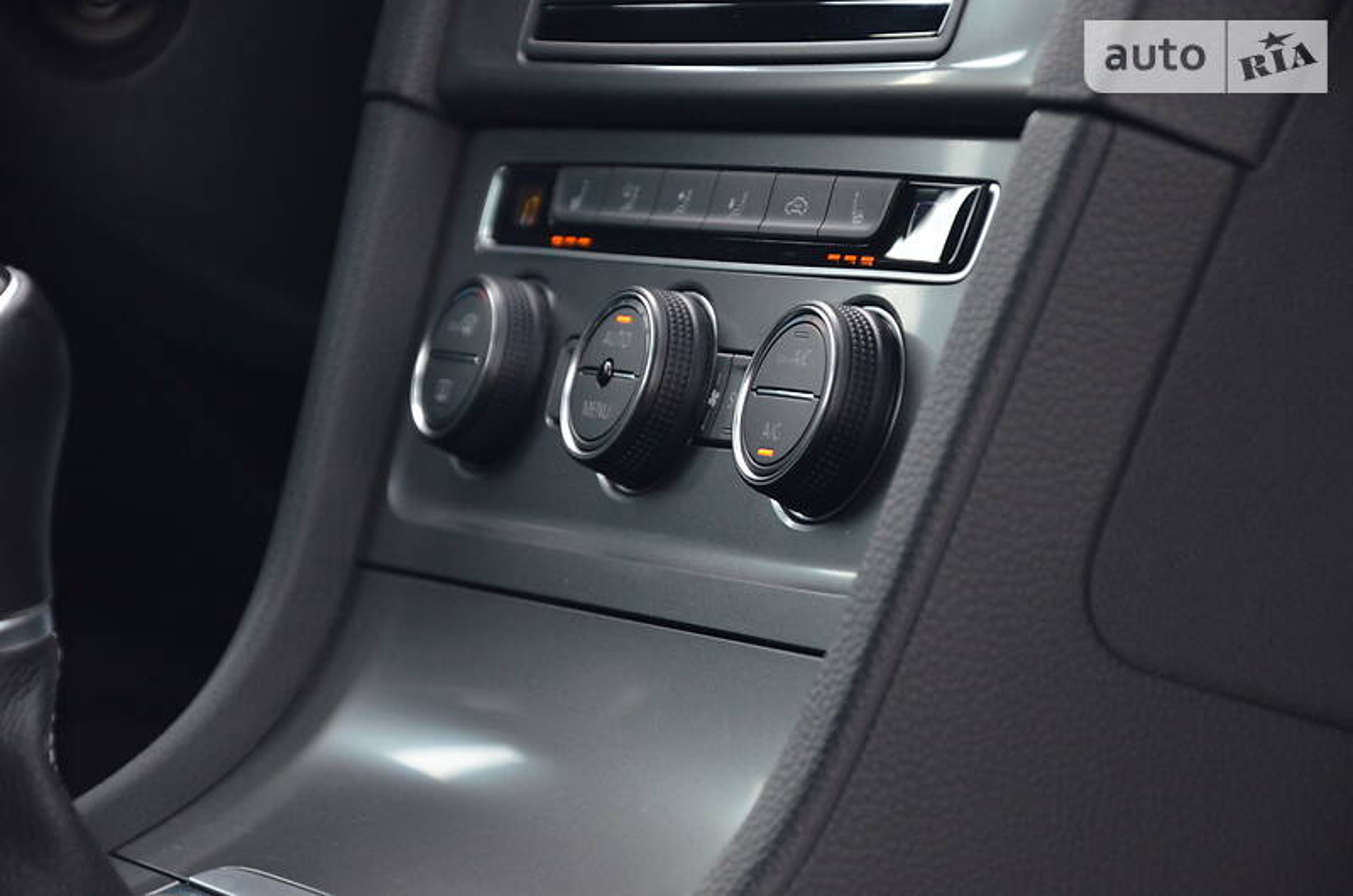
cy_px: 448
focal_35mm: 158
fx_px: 5908
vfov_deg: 8.7
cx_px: 676
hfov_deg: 13.1
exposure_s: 1/25
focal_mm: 105
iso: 1600
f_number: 5.6
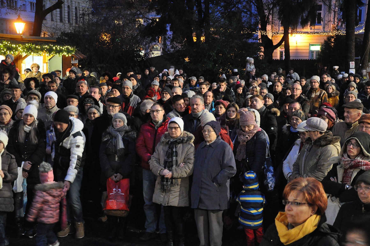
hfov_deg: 28.1
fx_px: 739
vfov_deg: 18.9
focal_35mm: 72
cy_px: 123
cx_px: 185
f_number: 4.8
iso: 3200
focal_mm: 48
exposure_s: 1/13
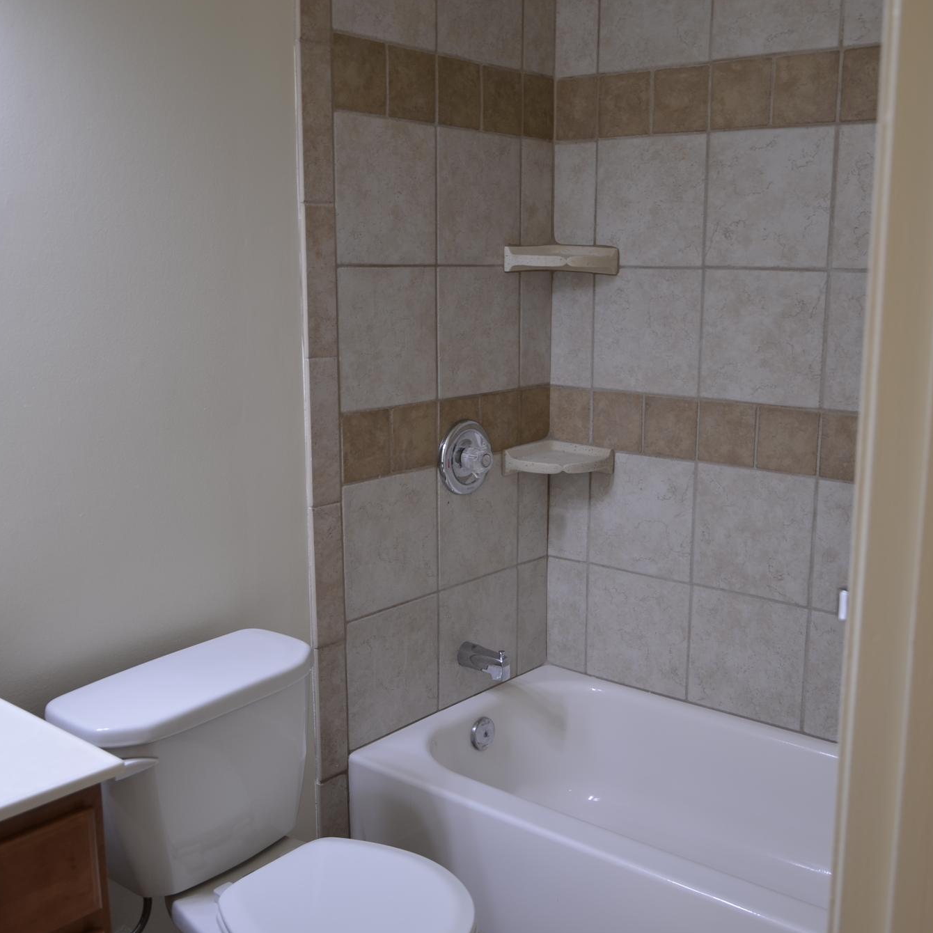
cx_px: 527
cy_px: 466
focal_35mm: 35
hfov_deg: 47.1
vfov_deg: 47.2
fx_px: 1067
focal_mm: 18
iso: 100
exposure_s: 1/13
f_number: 3.5
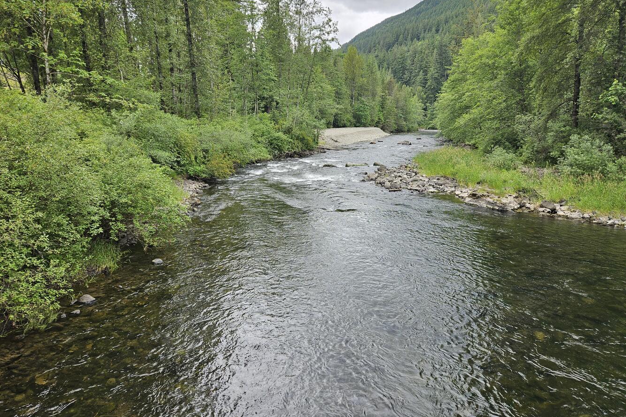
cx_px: 313
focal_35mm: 24
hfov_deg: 73.7
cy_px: 197
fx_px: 417
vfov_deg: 53.1
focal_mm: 5.4
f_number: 1.8
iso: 25
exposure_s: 1/257
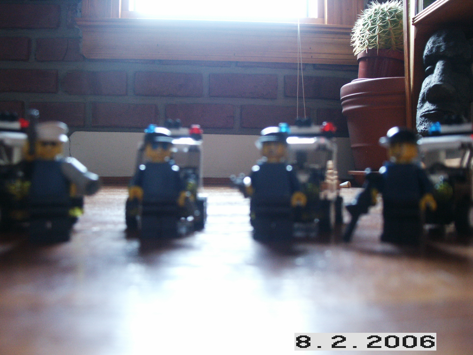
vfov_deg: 40.7
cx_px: 236
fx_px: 478
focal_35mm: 35
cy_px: 178
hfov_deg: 52.6
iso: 200
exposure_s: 1/20
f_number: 3
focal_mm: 7.18
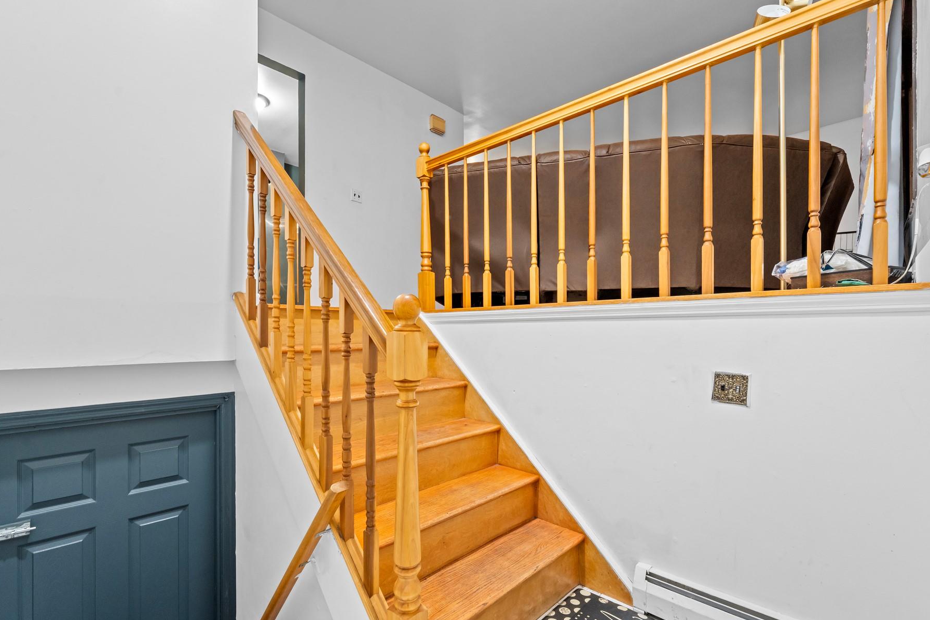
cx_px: 454
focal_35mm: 16
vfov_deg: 73.5
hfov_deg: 96.7
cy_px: 343
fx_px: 413
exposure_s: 1.6
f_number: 10
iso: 1600
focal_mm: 14
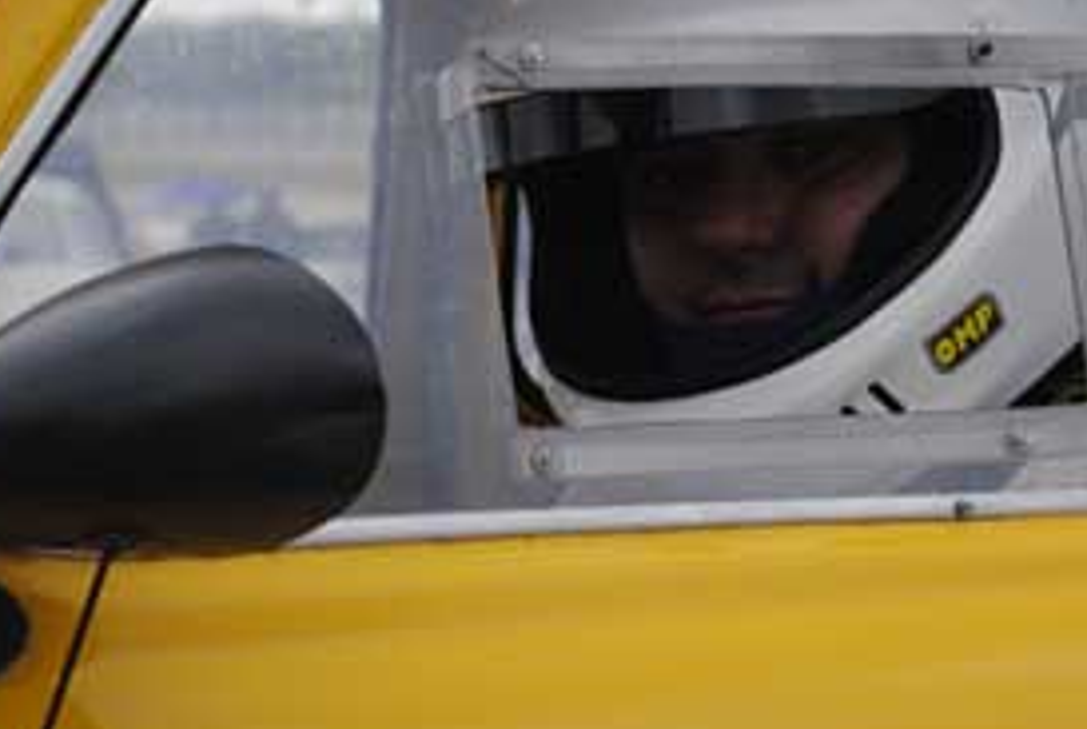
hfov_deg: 13.9
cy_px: 161
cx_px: 848
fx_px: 4442
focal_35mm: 147
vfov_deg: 9.4
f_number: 5.6
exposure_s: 1/125
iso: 100
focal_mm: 55
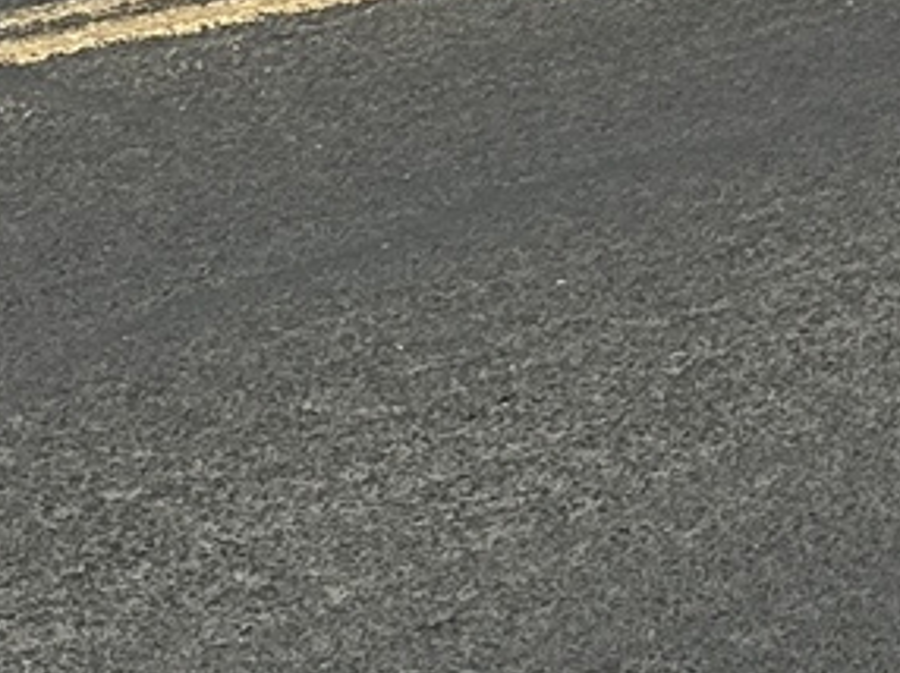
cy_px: -959
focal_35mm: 121
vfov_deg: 10.5
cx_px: 1869
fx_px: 3143
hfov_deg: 13.6
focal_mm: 6.86
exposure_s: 1/7042
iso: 80
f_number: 1.78
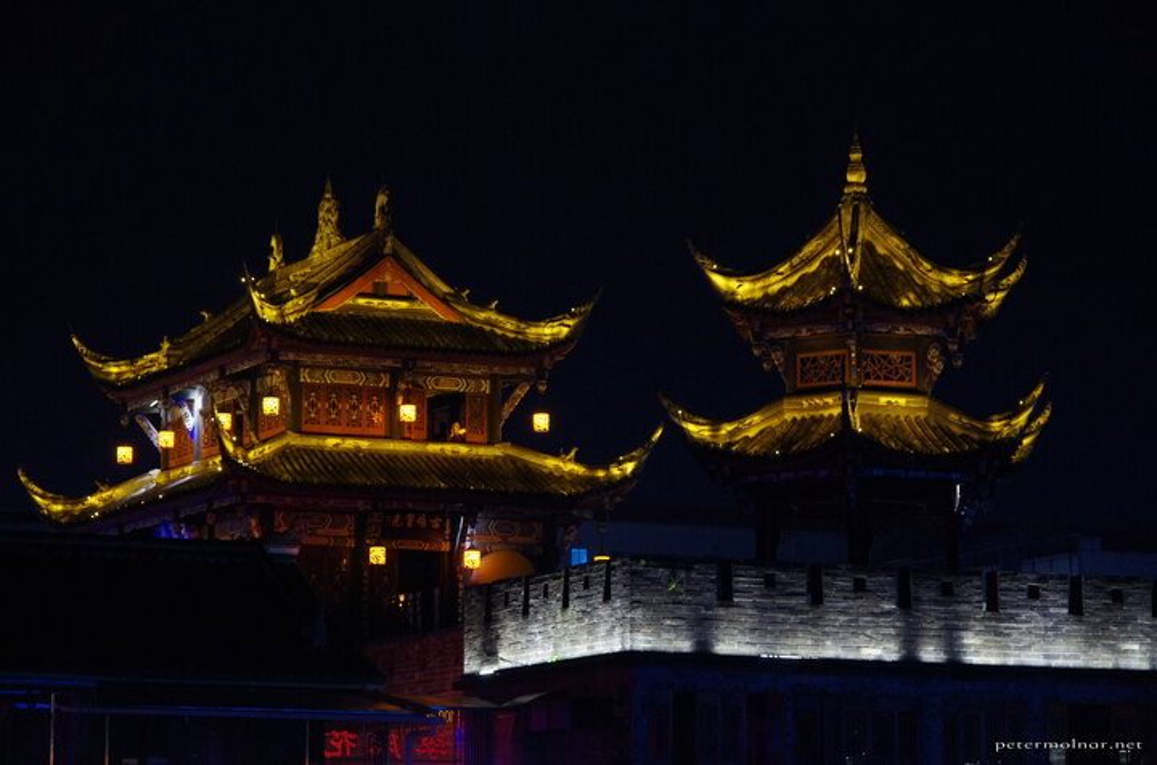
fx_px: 4071
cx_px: 578
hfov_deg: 16.2
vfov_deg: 10.7
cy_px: 382
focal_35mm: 127
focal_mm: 85
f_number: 6.3
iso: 1600
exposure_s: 1/10
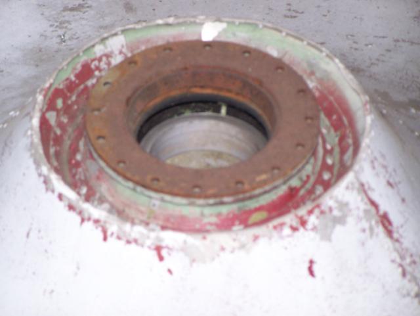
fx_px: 2295
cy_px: 158
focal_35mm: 189
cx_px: 210
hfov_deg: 10.5
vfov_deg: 7.9
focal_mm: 31.3
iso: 160
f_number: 3.2
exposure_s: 1/160
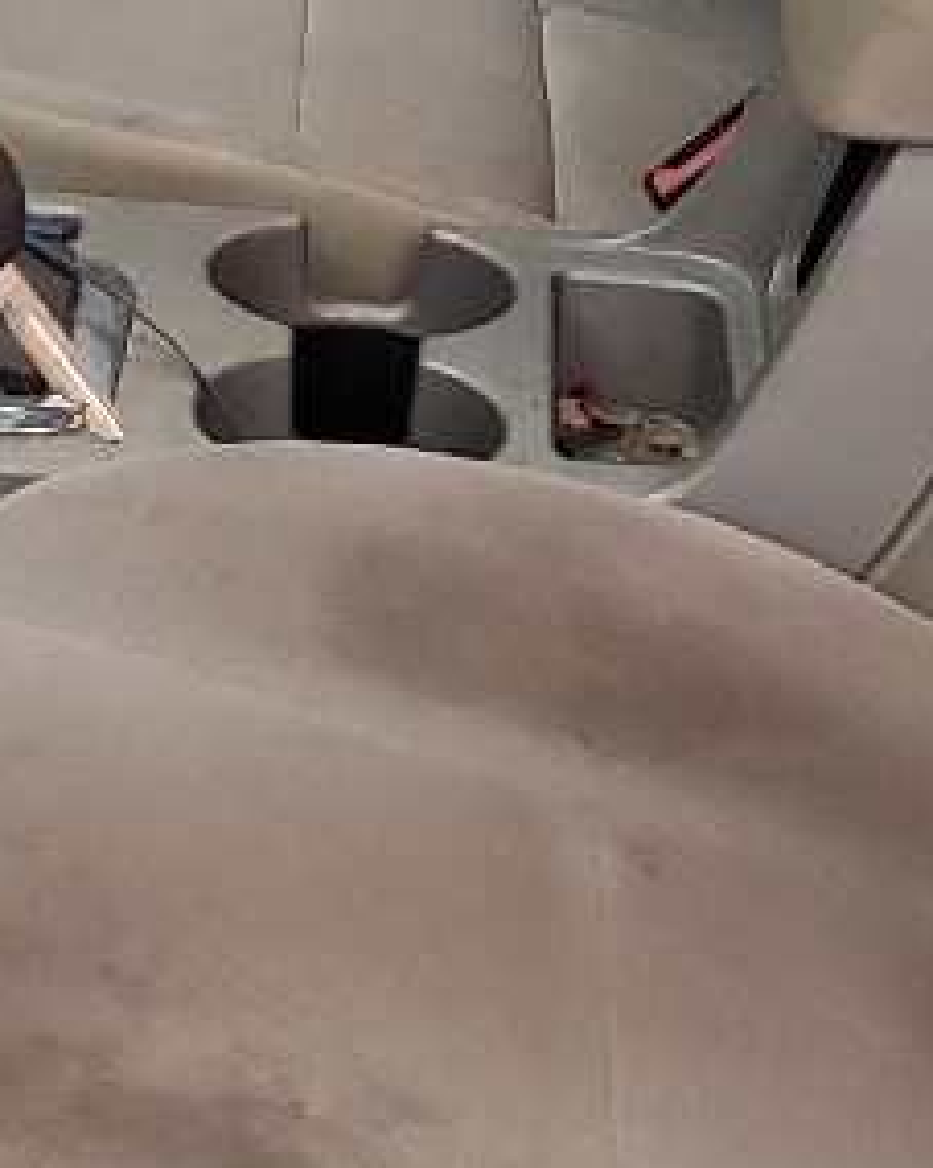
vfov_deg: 13.4
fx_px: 4939
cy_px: 263
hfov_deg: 10.8
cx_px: 551
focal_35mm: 143
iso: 340
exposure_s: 1/60.2
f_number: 1.5
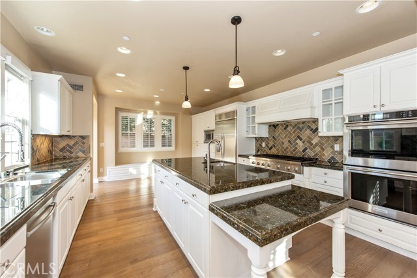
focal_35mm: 14
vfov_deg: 81.2
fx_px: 162
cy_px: 139
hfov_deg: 104.2
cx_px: 208
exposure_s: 1/125
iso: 800
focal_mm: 14
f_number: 5.6
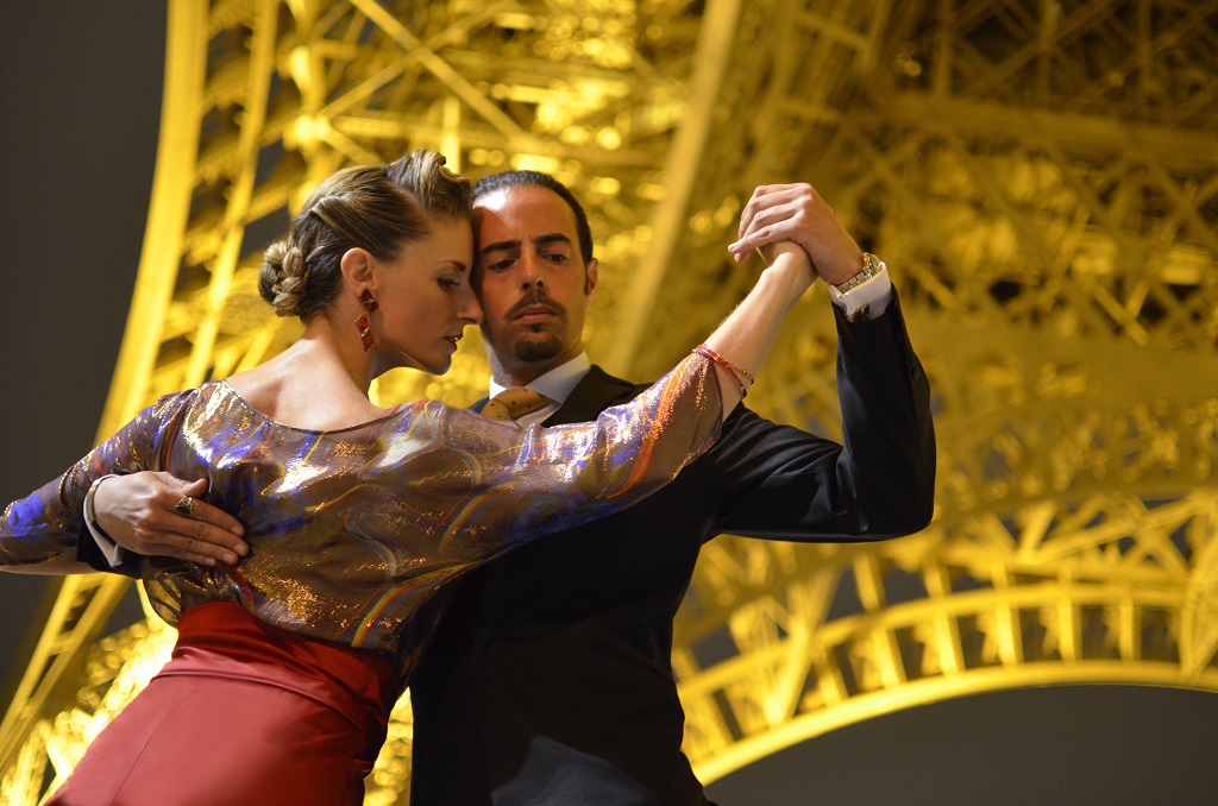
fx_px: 1772
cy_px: 403
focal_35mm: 52
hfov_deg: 37.9
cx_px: 609
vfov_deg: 25.6
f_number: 1.8
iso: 2000
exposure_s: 1/25
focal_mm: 35
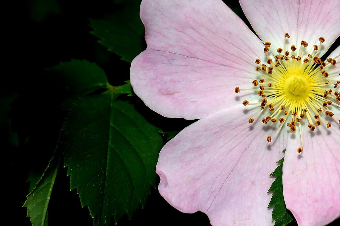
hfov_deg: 11.7
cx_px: 315
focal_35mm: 175
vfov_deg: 7.8
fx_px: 1653
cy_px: 65
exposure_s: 1/200
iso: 100
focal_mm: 50
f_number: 8
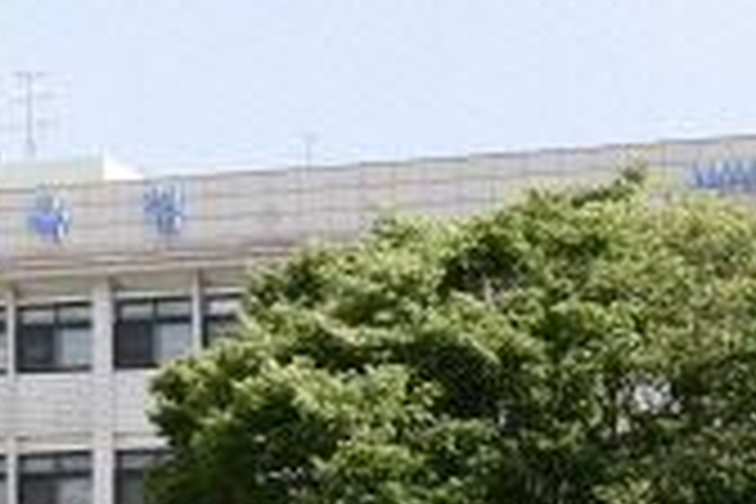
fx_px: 3297
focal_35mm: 157
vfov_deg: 8.7
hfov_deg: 13.0
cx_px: 54
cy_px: 394
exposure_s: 1/1000
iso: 1600
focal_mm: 44
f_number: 11
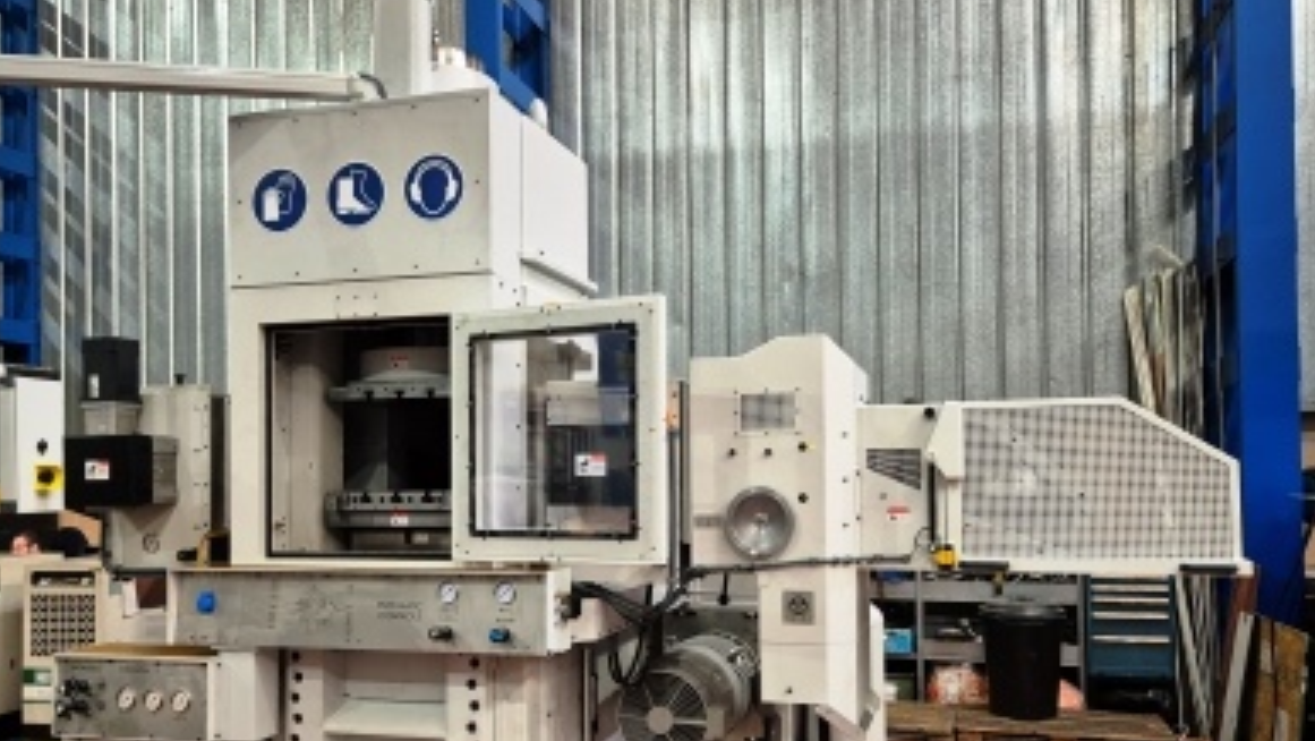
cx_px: 598
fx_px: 1012
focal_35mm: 29
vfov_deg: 39.8
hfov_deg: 65.9
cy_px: 489
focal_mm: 5.4
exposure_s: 1/100
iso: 640
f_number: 1.8
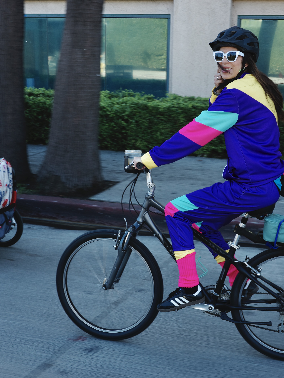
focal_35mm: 58
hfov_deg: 25.2
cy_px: 189
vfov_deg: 33.2
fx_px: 634
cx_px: 172
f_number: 6.3
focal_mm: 26
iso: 100
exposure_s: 1/40
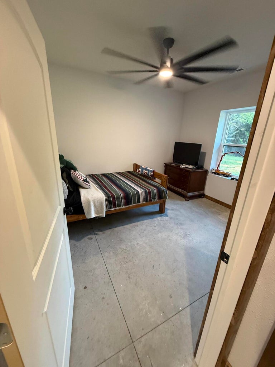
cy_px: 184
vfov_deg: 102.1
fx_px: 148
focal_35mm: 14
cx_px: 138
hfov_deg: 85.7
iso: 400
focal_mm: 2.22
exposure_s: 1/60
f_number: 2.2
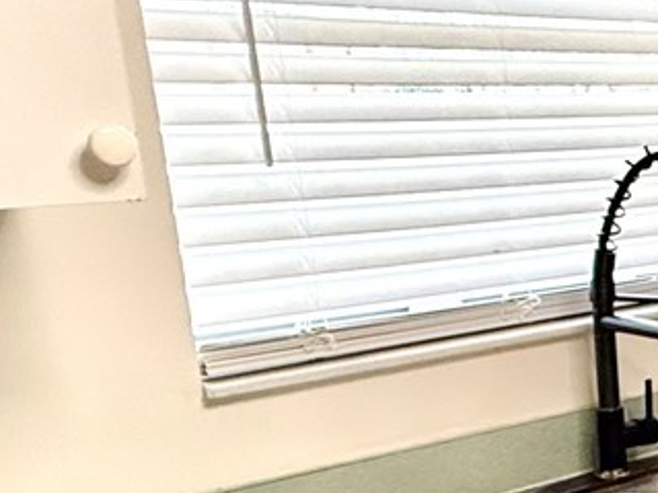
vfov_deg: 20.7
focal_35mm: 70
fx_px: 1331
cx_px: 1131
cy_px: 403
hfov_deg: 20.8
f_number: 2.2
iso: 200
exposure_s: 1/120
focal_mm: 2.22
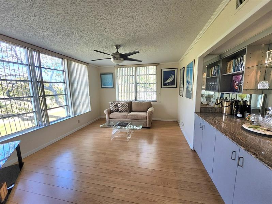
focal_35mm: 13
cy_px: 102
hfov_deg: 106.1
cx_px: 136
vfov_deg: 90.0
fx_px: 102
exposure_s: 1/120
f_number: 2.2
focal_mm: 1.13
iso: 64
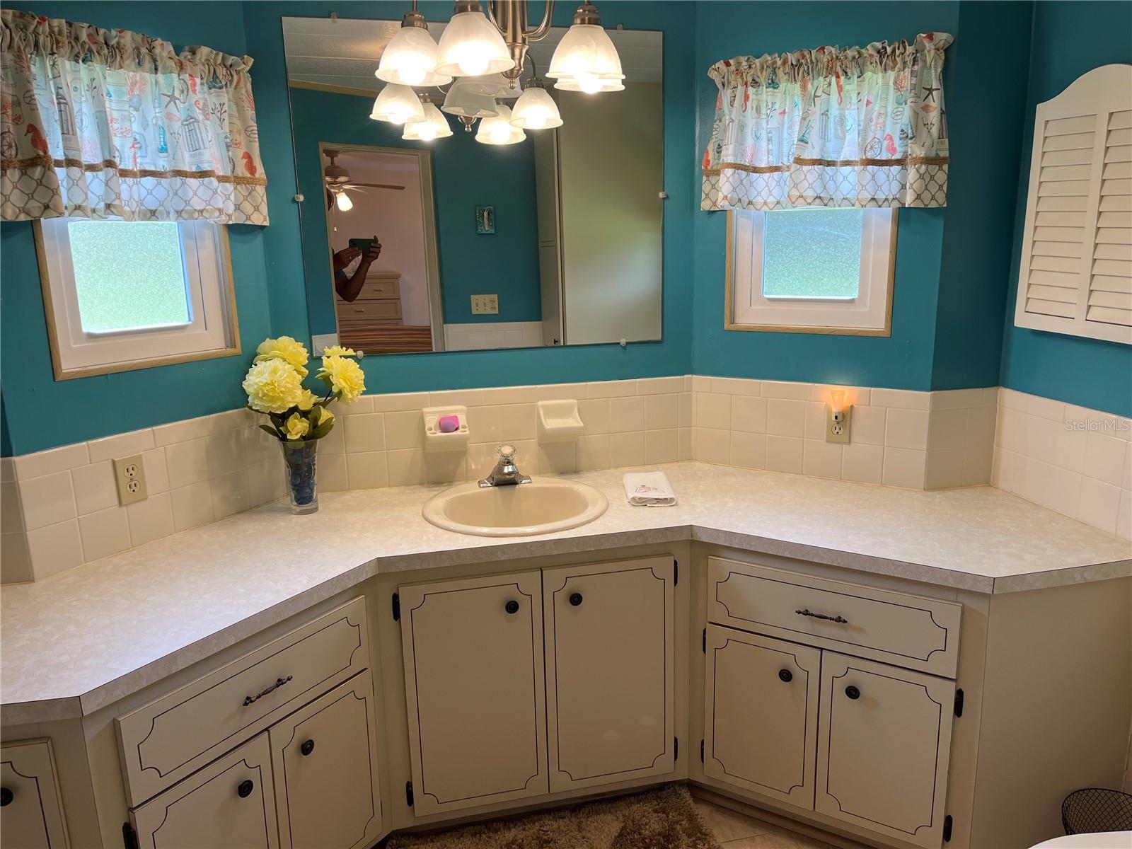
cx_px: 566
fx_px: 850
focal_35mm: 26
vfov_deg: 53.1
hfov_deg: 67.3
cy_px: 424
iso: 40
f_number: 1.6
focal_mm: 5.1
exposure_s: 1/120
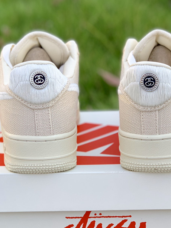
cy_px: 115
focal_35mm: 72
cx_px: 103
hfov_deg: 20.4
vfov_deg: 27.0
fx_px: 475
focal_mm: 6
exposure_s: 1/122
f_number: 2.4
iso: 16
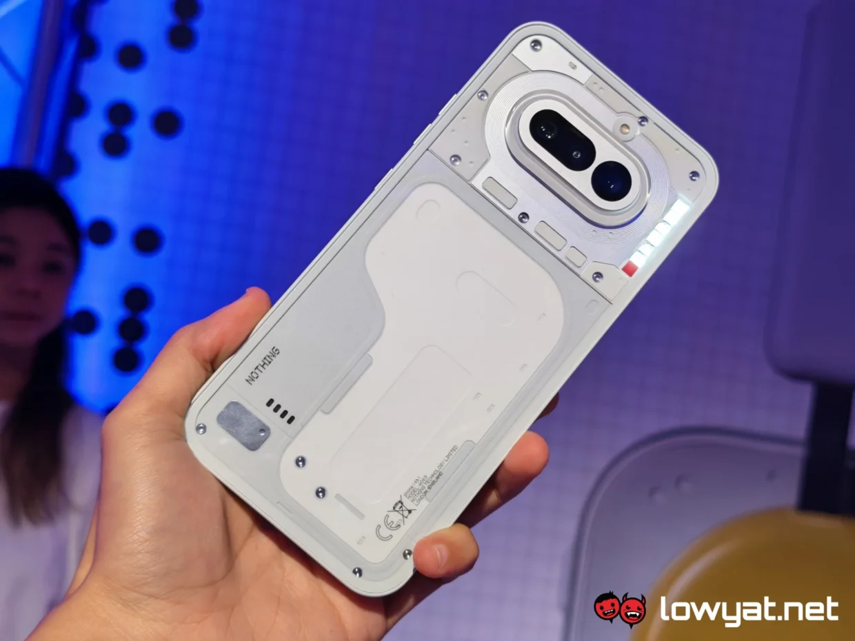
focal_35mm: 46
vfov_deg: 31.5
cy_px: 320
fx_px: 1136
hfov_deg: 41.2
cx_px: 428
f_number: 1.6
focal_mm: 5.4
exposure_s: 1/52
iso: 64
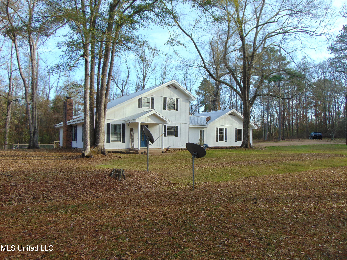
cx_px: 174
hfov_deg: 69.4
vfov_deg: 54.9
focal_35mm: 25
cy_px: 130
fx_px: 251
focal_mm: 4.5
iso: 80
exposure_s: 1/320
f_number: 3
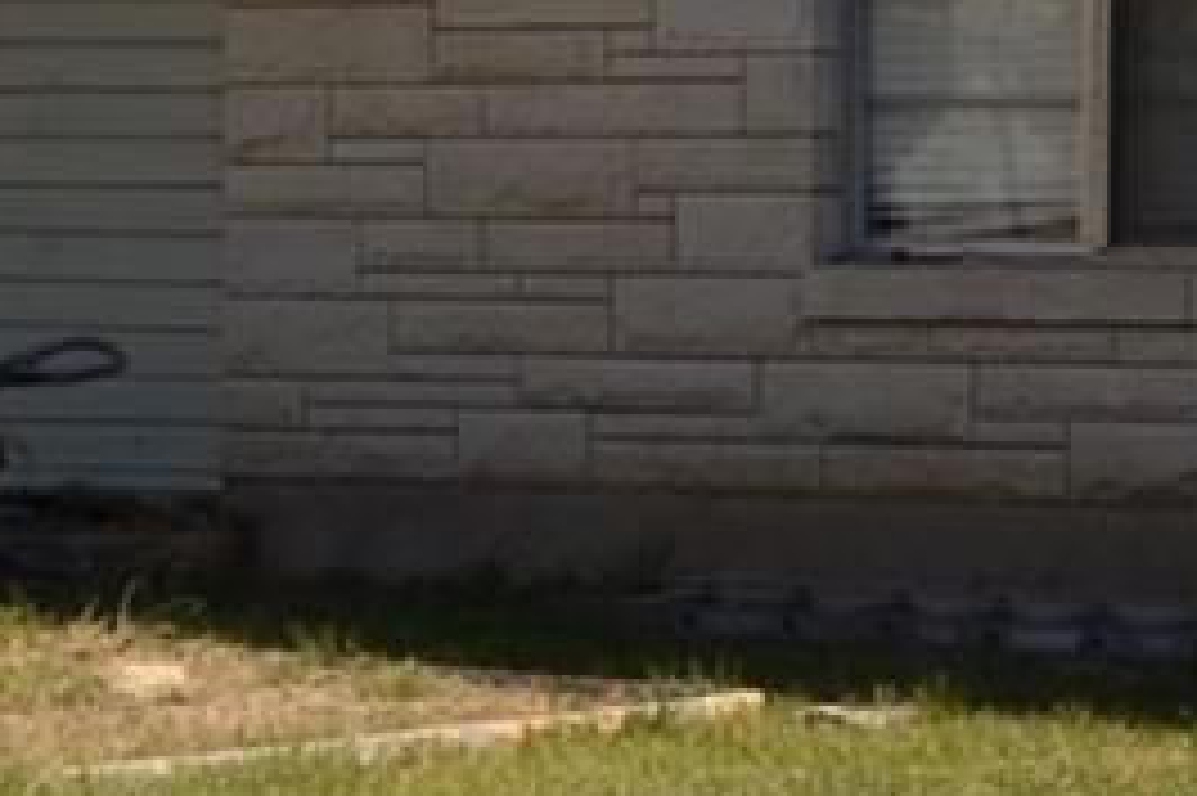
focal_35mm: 208
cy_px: -142
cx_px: 3411
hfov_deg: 8.5
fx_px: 6911
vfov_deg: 6.6
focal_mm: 18
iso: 100
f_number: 7.1
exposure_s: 1/200
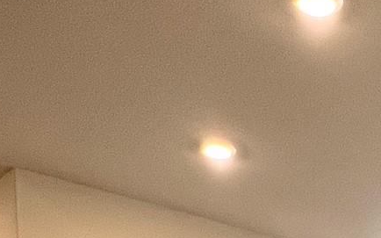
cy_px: 550
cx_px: 423
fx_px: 675
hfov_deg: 28.5
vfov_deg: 14.4
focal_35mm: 65
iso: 125
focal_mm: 1.57
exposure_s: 1/120
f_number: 1.8
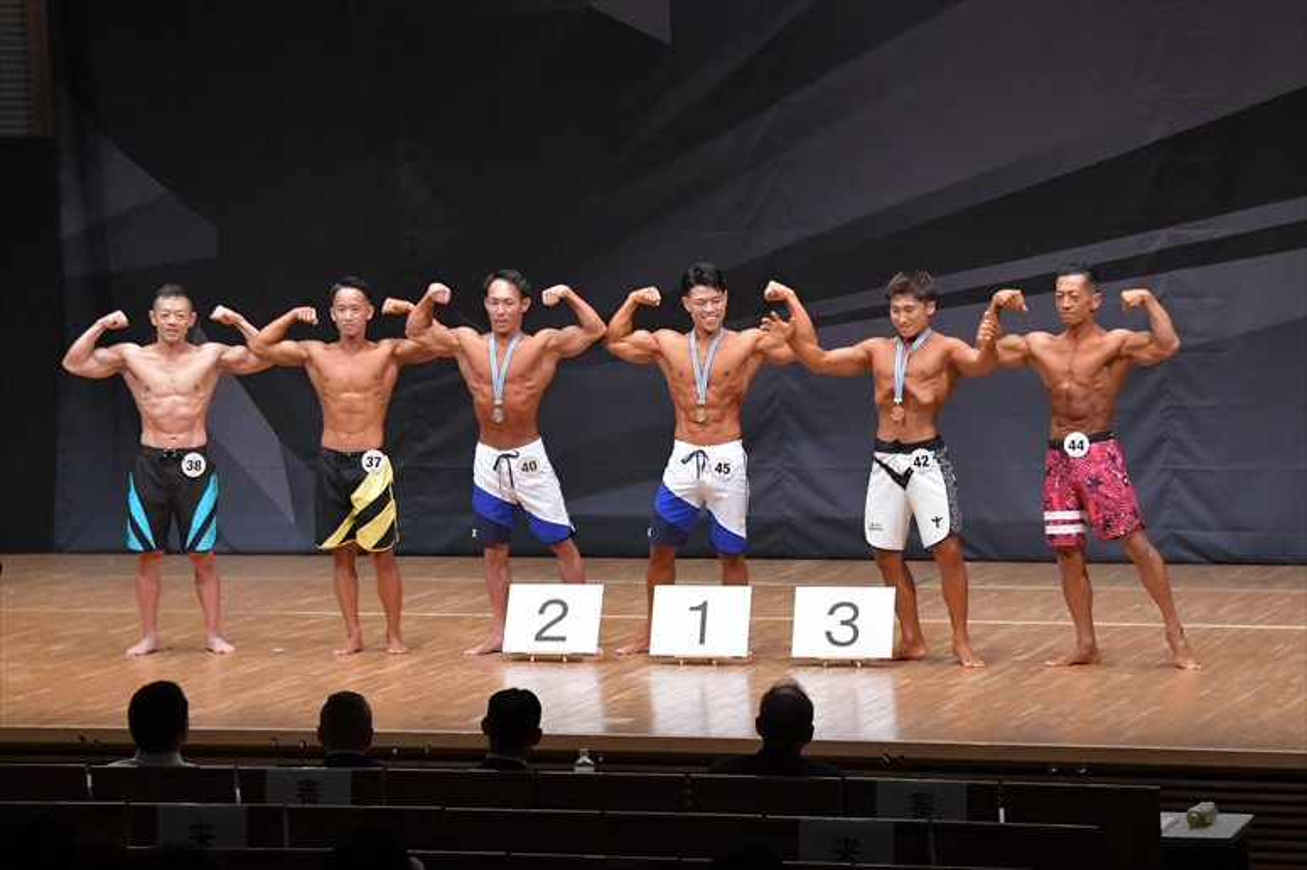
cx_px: 654
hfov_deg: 13.7
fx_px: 5443
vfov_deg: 9.1
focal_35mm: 150
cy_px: 435
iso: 6400
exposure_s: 1/400
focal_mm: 100
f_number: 5.6
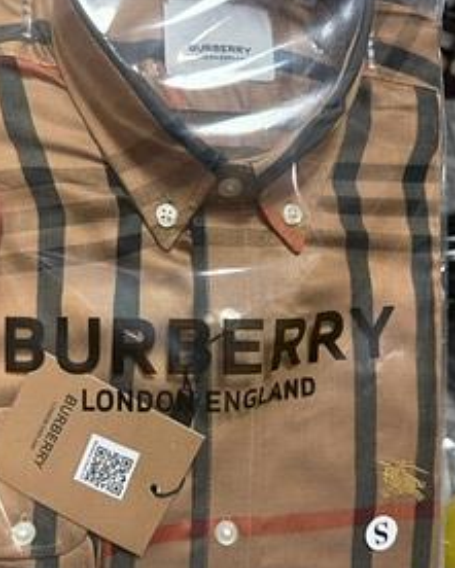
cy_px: 317
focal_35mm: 29
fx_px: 488
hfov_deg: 50.0
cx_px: 218
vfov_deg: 60.3
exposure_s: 1/102
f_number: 1.78
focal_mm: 6.76
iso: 250
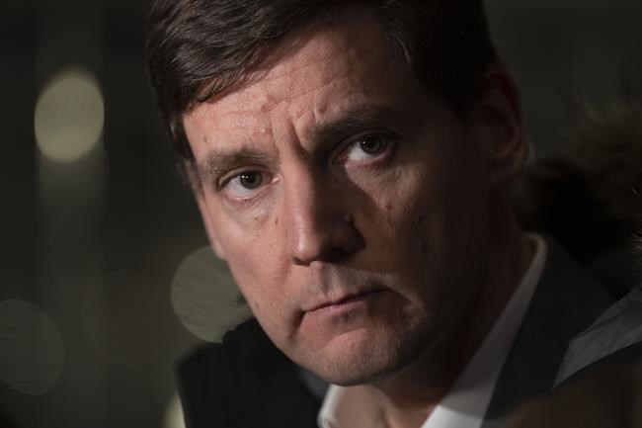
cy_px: 214
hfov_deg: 8.6
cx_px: 321
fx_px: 4261
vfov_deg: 5.7
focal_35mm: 239
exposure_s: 1/160
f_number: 4
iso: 3200
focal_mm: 239
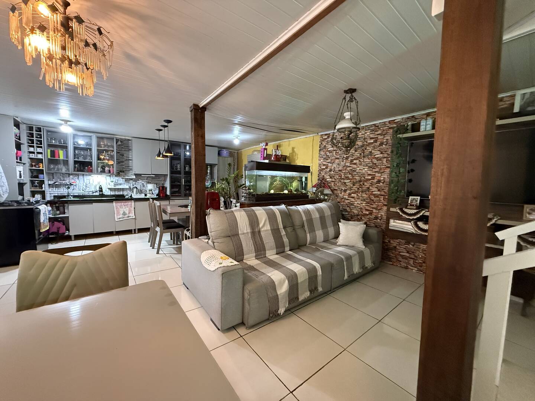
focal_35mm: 14
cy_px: 200
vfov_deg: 85.7
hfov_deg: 102.1
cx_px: 268
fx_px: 216
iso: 1000
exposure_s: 1/60
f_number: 2.2
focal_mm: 2.22
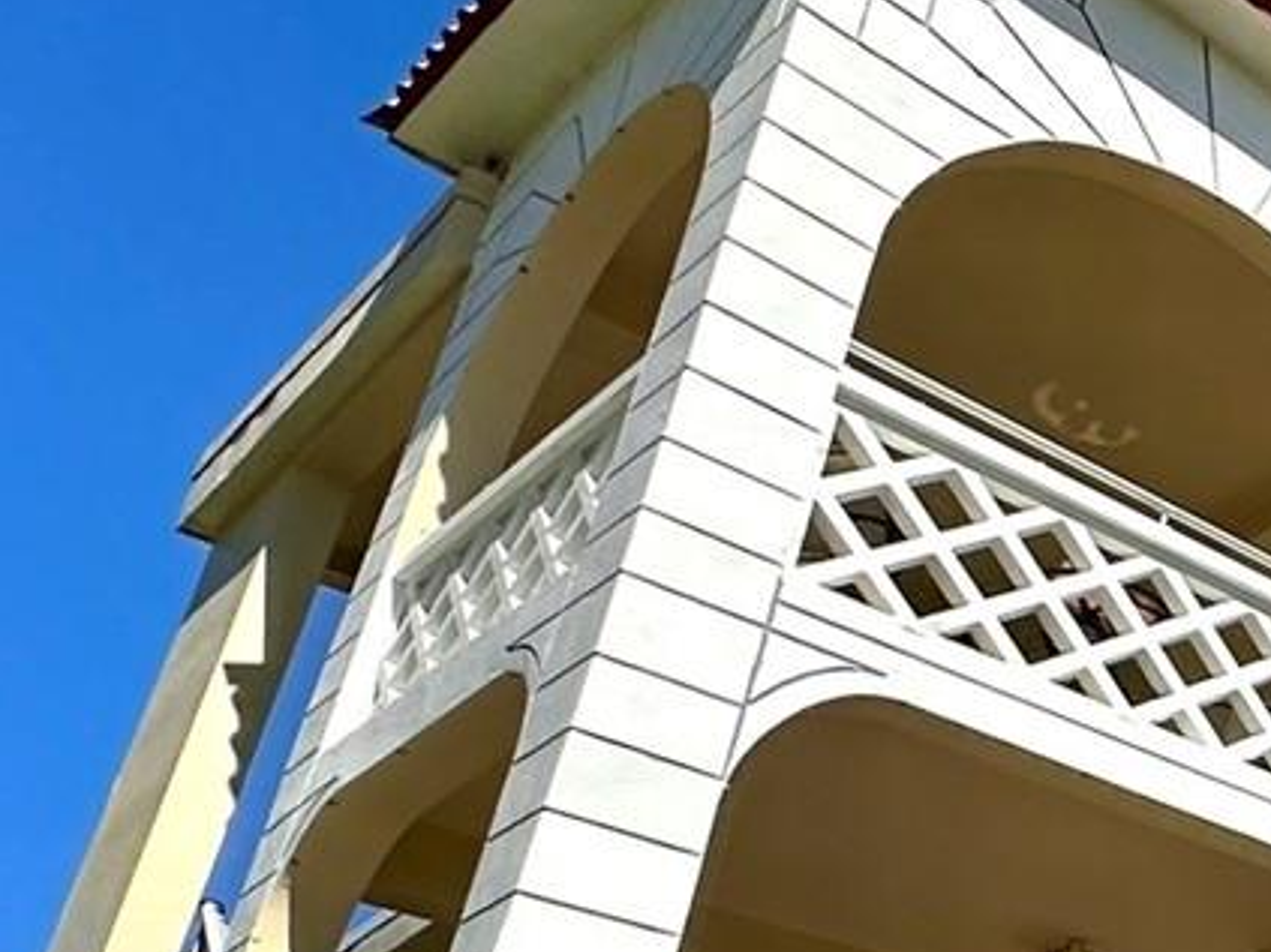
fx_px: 1945
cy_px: 1069
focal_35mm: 53
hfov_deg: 21.4
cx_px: 2344
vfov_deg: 25.4
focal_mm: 2.22
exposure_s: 1/4464
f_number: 2.2
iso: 50
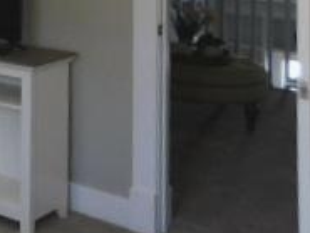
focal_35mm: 83
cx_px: -220
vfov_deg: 16.6
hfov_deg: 19.0
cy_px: -84
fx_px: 744
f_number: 3
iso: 125
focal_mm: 4.1
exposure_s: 1/40
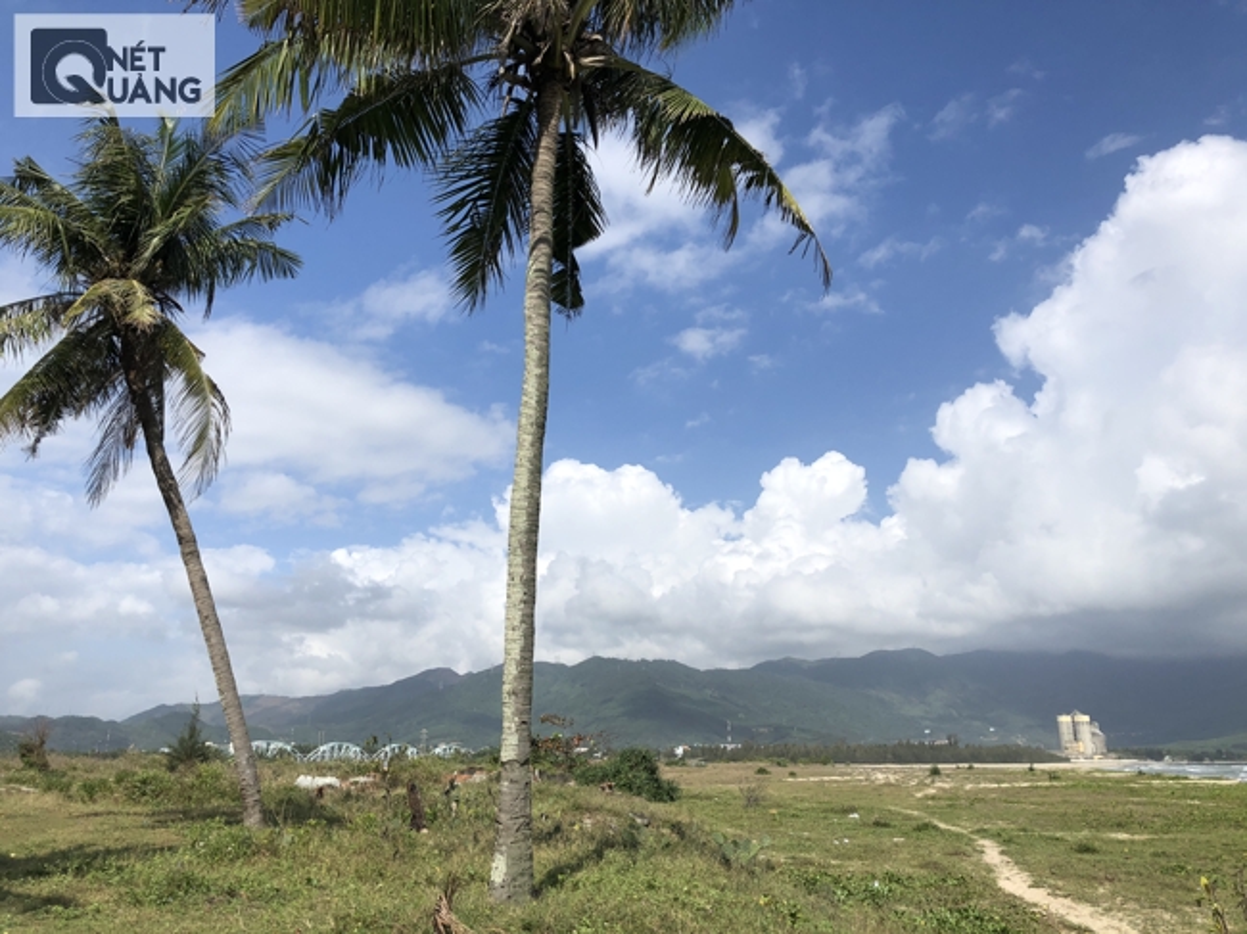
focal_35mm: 28
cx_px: 624
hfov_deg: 63.5
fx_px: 1008
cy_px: 467
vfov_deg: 49.7
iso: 20
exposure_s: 1/4000
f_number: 1.8
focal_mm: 3.99
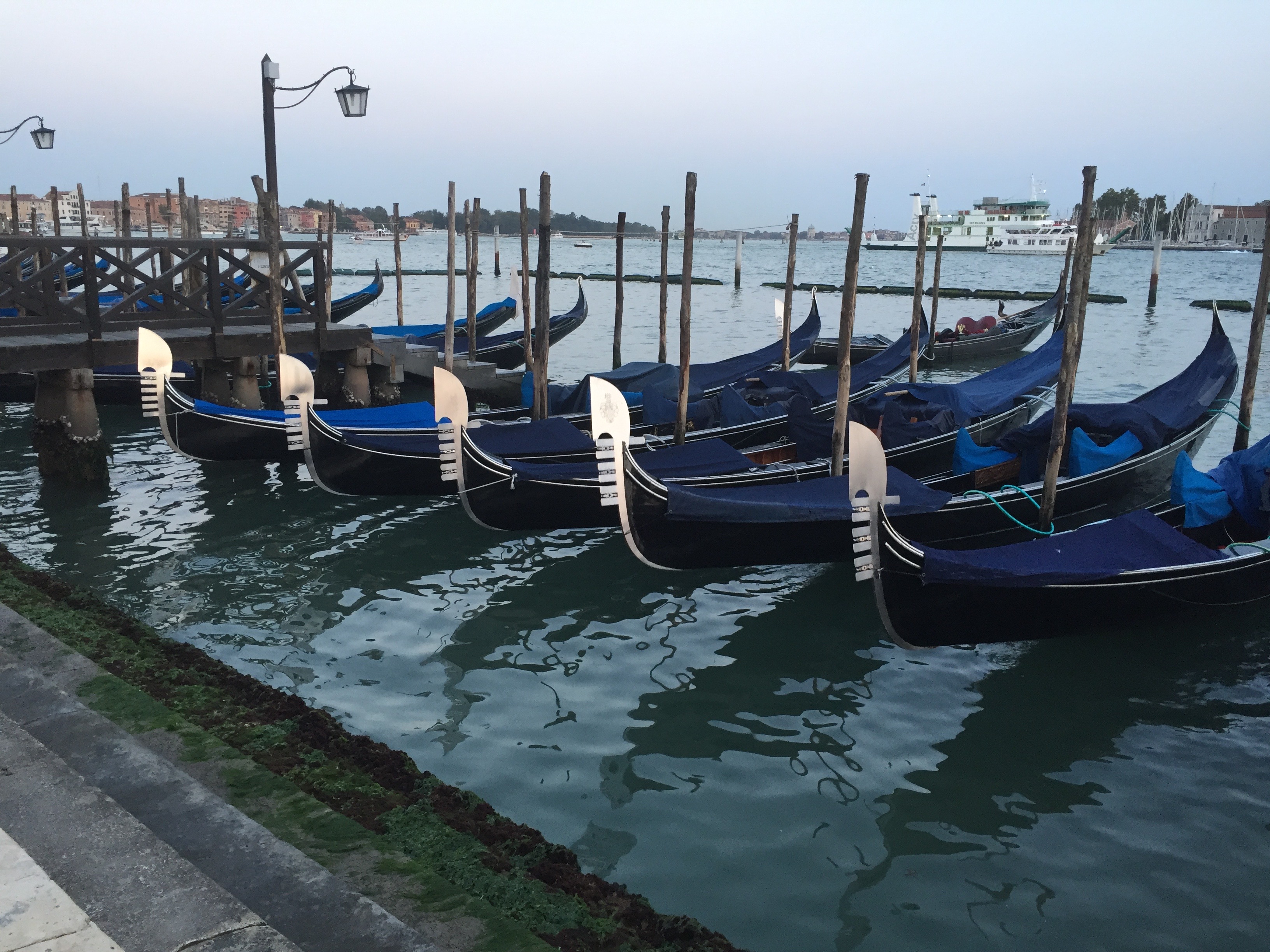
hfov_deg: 61.7
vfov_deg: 48.2
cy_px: 476
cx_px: 635
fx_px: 1064
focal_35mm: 29
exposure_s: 1/33
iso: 40
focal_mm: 4.15
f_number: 2.2
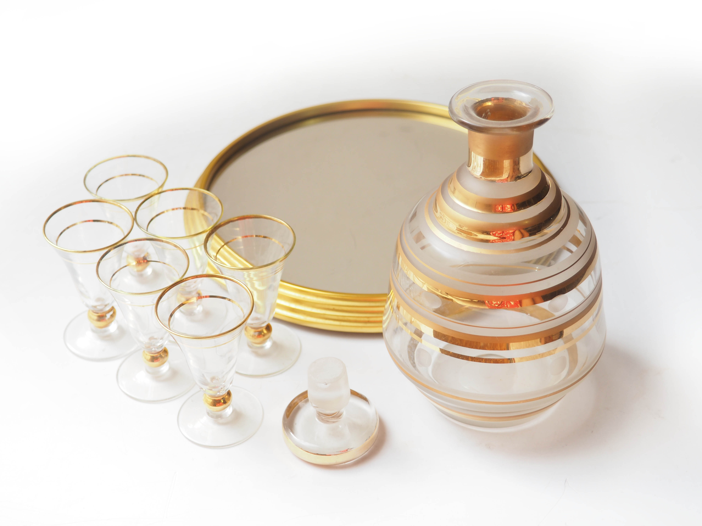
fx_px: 1055
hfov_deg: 36.8
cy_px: 263
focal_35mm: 52
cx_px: 351
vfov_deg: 28.0
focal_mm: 26
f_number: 4.4
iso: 200
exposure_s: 1/80
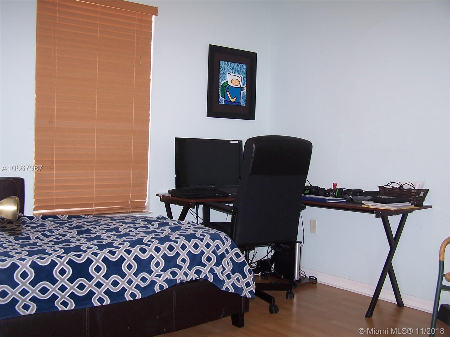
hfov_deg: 49.0
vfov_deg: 37.7
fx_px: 494
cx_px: 225
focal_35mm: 38
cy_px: 168
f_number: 2.8
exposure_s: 1/60
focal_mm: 6.3
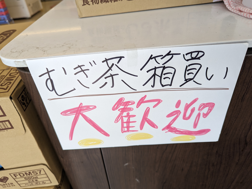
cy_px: 94
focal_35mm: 24
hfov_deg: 71.5
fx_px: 175
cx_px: 126
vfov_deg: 56.9
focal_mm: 6.81
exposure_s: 1/223
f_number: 1.85
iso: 91
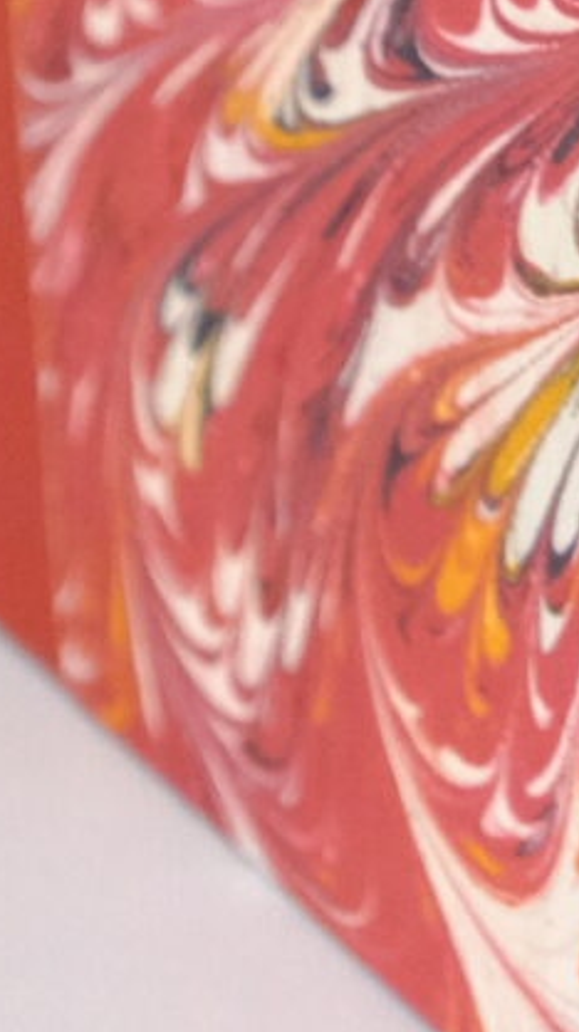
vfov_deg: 9.7
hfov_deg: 5.8
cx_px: 890
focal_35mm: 206
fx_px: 5633
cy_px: -1084
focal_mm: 21.5
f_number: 3.5
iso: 4000
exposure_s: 1/100
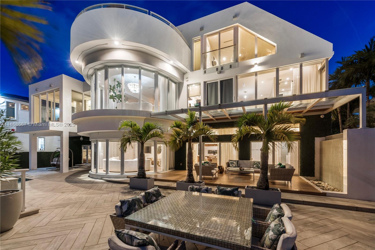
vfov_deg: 81.2
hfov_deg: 104.2
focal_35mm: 14
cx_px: 188
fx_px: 146
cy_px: 125
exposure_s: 3
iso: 400
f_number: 8
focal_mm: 14
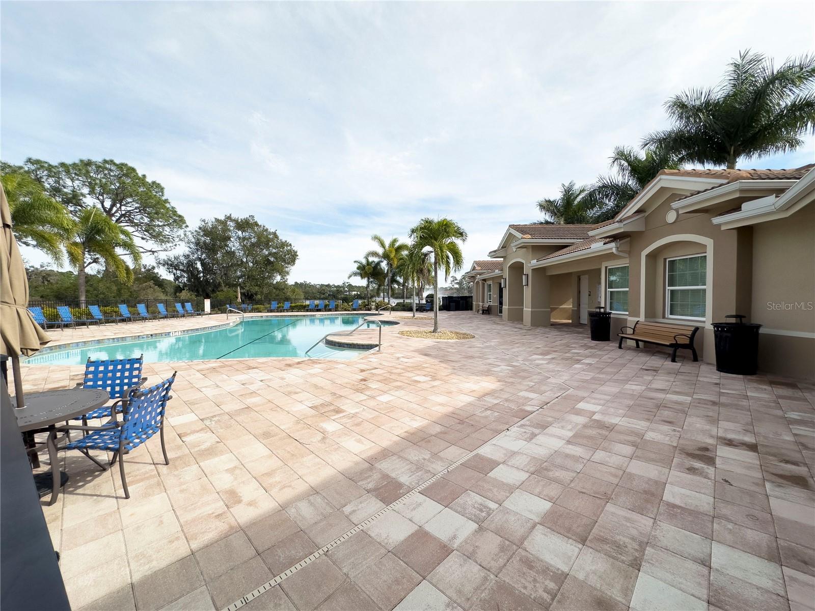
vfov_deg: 85.7
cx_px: 408
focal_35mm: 14
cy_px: 306
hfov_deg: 102.1
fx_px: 330
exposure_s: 1/2200
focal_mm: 2.22
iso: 50
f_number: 2.2
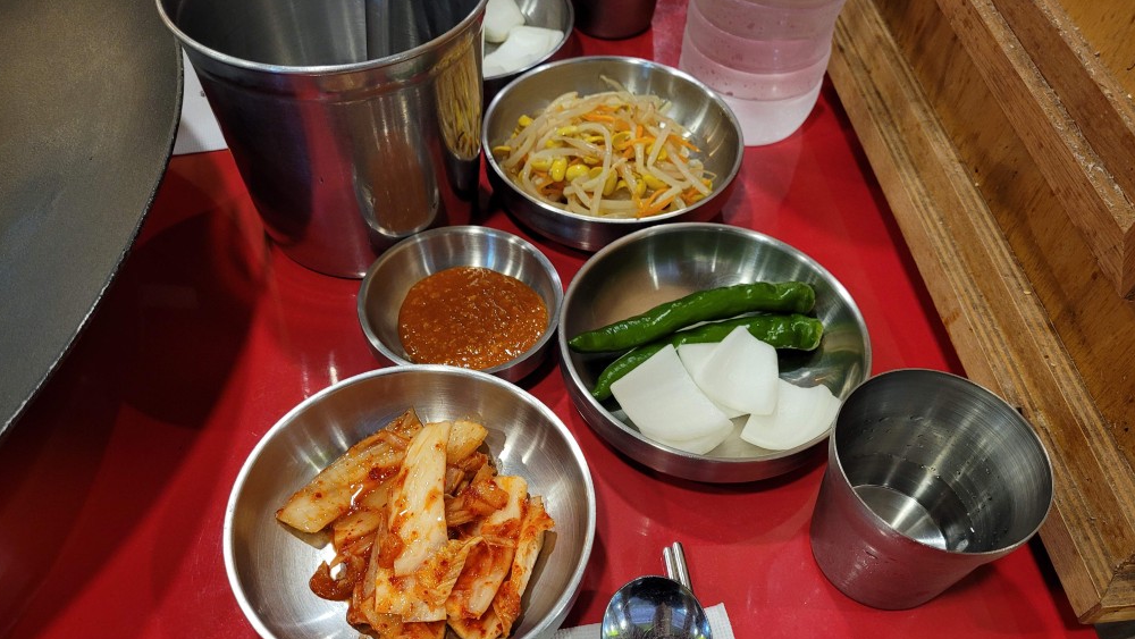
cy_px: 427
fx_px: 873
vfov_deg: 39.7
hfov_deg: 66.1
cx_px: 573
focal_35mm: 29
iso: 250
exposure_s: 1/60
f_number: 1.8
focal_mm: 5.4
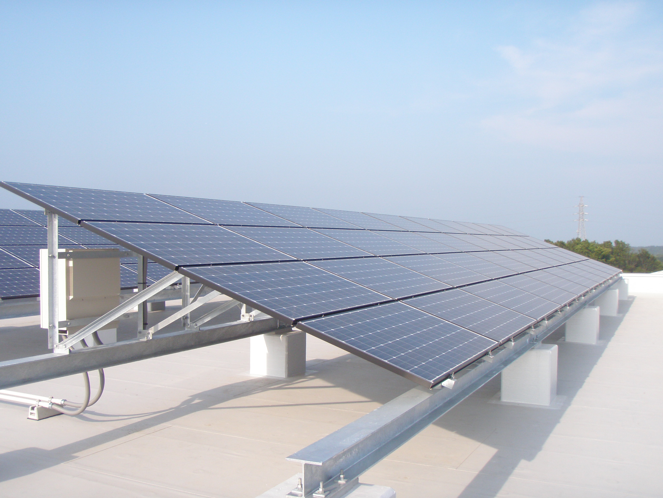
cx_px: 332
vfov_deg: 37.7
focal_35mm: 38
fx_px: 728
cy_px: 249
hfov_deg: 49.0
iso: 80
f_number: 3.5
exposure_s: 1/500
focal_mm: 6.7
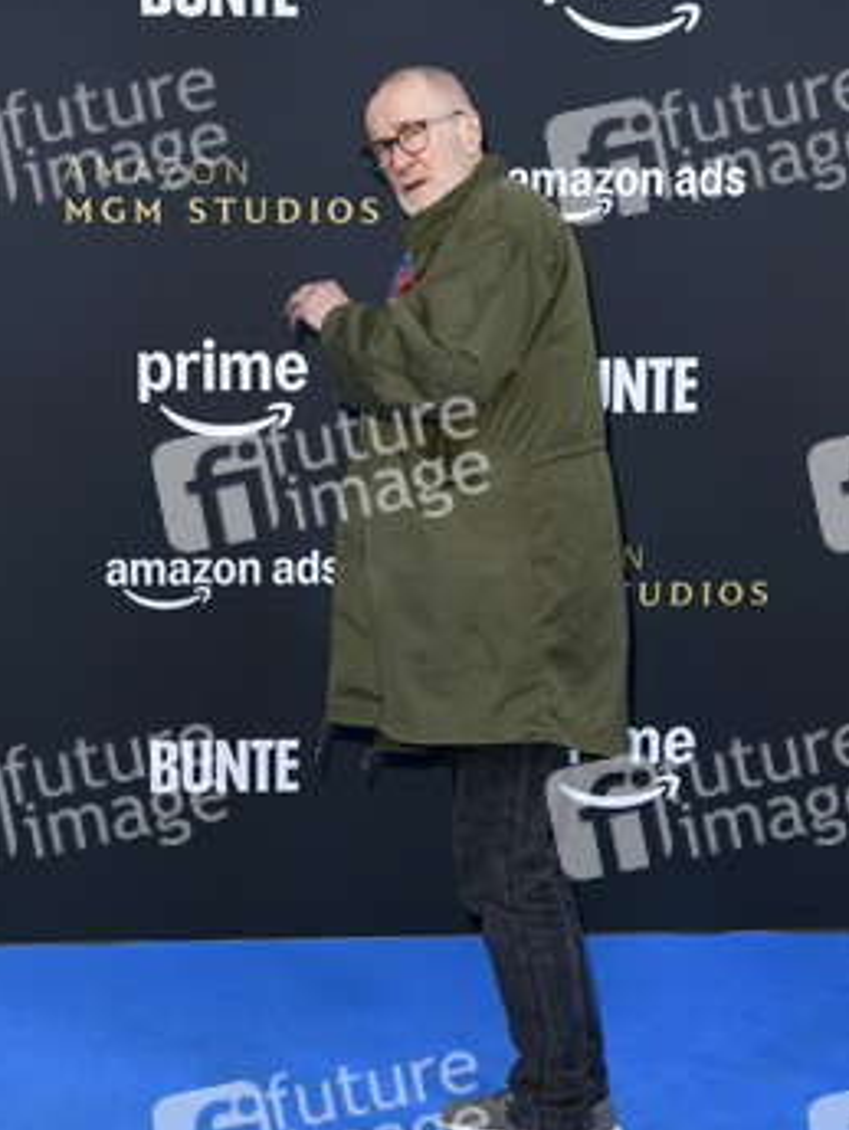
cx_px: 416
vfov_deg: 38.8
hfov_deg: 29.7
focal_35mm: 49
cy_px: 639
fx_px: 1601
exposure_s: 1/500
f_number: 4
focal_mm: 44
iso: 400
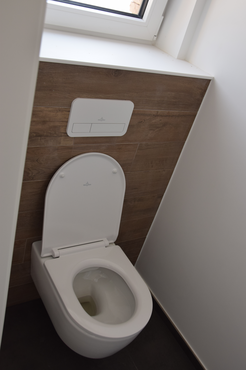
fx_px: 338
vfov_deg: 57.2
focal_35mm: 33
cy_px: 185
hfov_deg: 40.0
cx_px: 123
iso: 400
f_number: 5.6
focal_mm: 22
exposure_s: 1/125
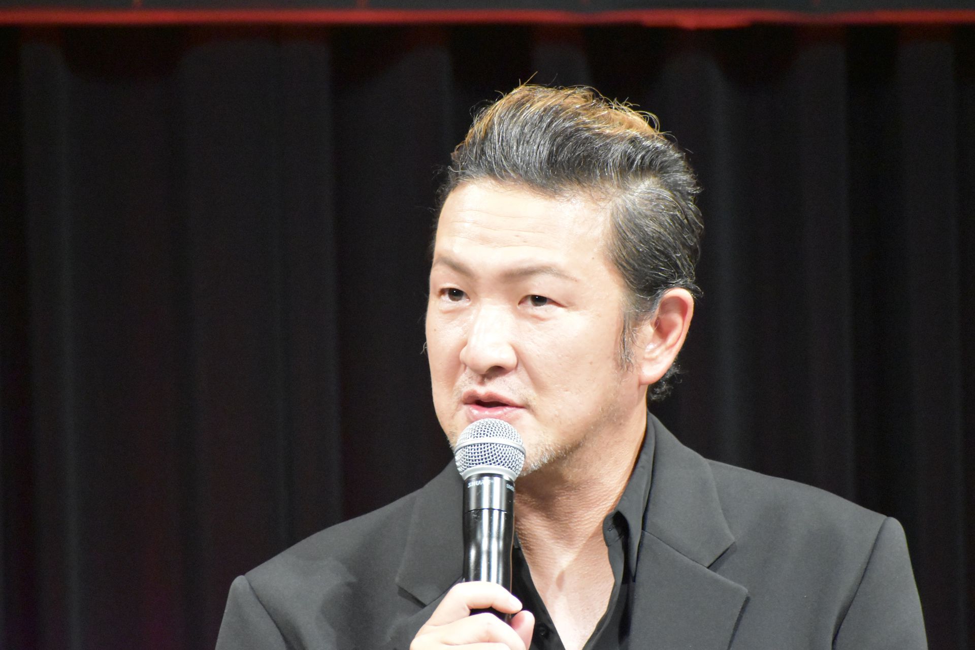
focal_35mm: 450
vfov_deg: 3.1
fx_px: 12187
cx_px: 488
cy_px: 325
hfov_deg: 4.6
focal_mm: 300
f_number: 6.3
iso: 8000
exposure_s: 1/125
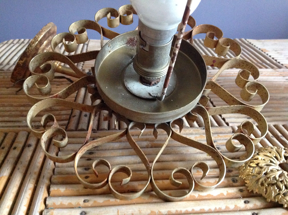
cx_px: 144
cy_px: 108
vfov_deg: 40.6
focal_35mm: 35
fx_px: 291
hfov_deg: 52.7
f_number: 2.4
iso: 640
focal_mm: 4.28
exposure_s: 1/15
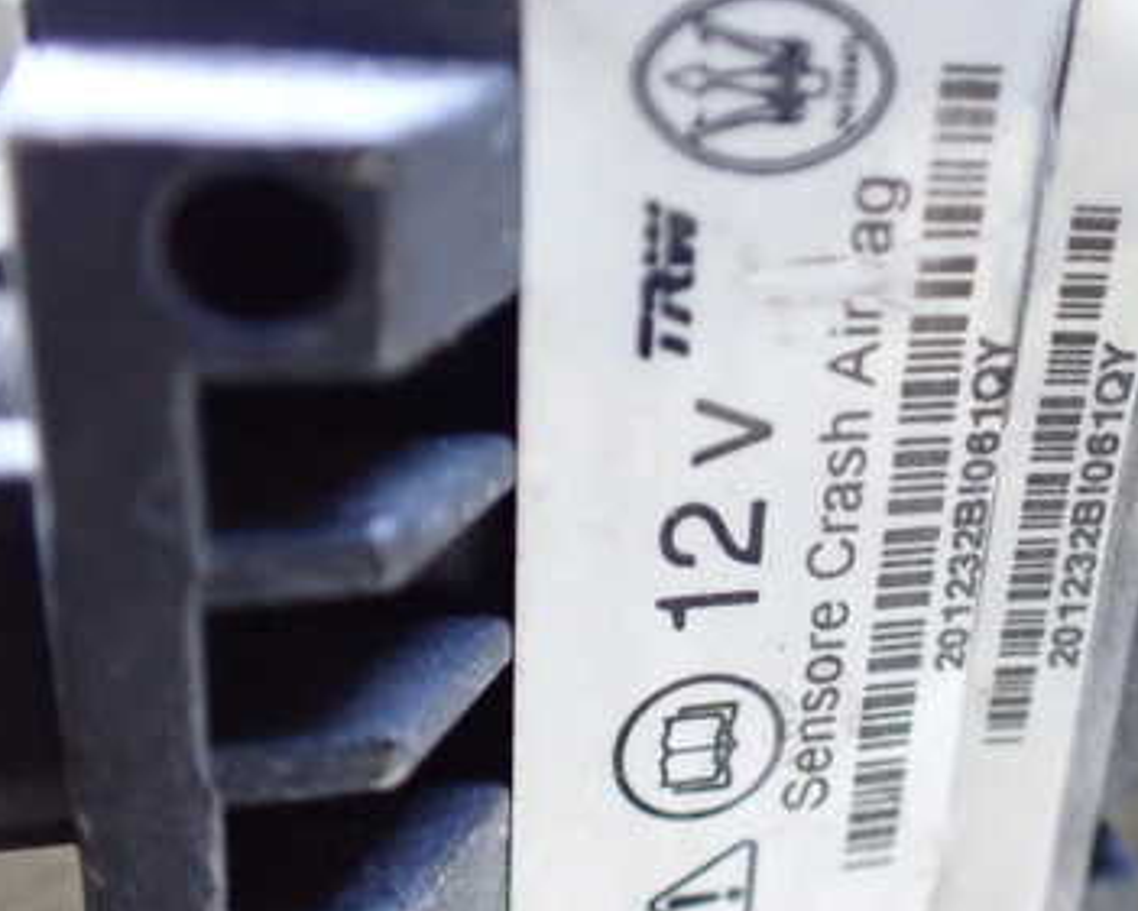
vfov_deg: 30.2
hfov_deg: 36.1
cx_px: 901
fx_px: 1684
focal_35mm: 50
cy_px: 506
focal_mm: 5.4
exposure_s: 1/30
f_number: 2.3
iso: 800
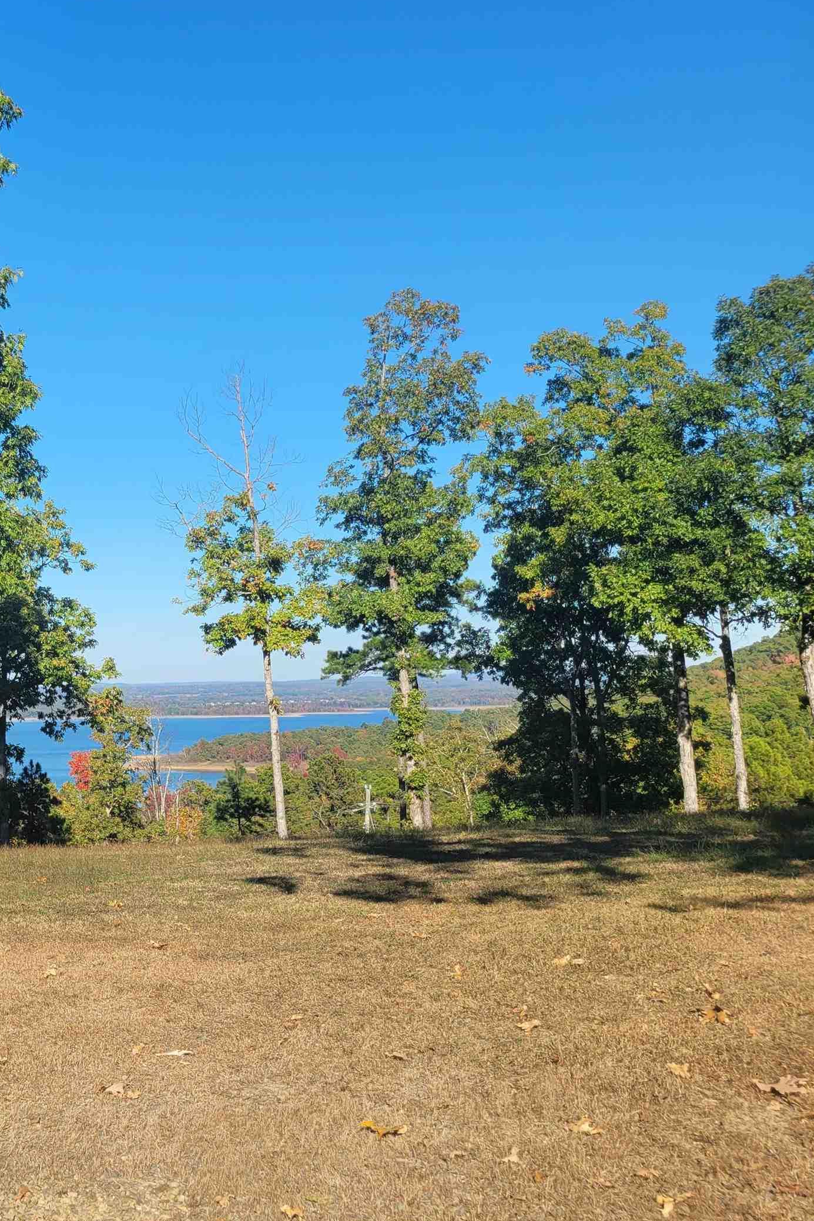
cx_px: -75
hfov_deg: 30.1
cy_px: 651
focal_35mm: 40
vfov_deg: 48.4
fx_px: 1356
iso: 40
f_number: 1.8
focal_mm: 5.4
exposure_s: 1/1742
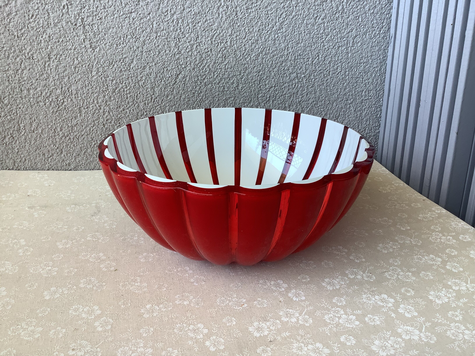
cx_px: 238
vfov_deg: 45.4
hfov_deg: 58.4
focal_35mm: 31
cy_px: 178
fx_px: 425
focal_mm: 3.3
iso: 32
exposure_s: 1/100
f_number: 2.4
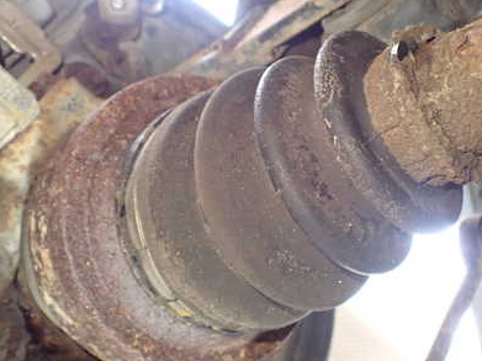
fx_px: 640
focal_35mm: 46
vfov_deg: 31.5
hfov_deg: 41.0
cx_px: 298
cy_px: 161
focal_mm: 5.4
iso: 800
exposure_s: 1/50
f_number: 2.3
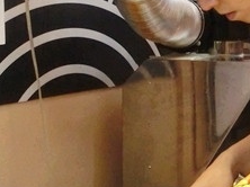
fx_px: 988
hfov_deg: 14.3
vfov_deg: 10.8
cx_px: 214
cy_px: 42
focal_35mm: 137
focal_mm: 6.67
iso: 800
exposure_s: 1/80
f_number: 3.9
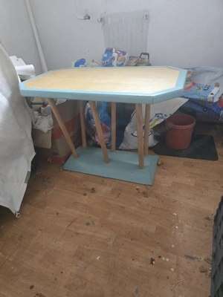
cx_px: 112
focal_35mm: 23
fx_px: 198
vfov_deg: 73.9
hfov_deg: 58.9
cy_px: 148
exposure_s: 1/101
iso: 1250
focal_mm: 6.3
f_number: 1.7
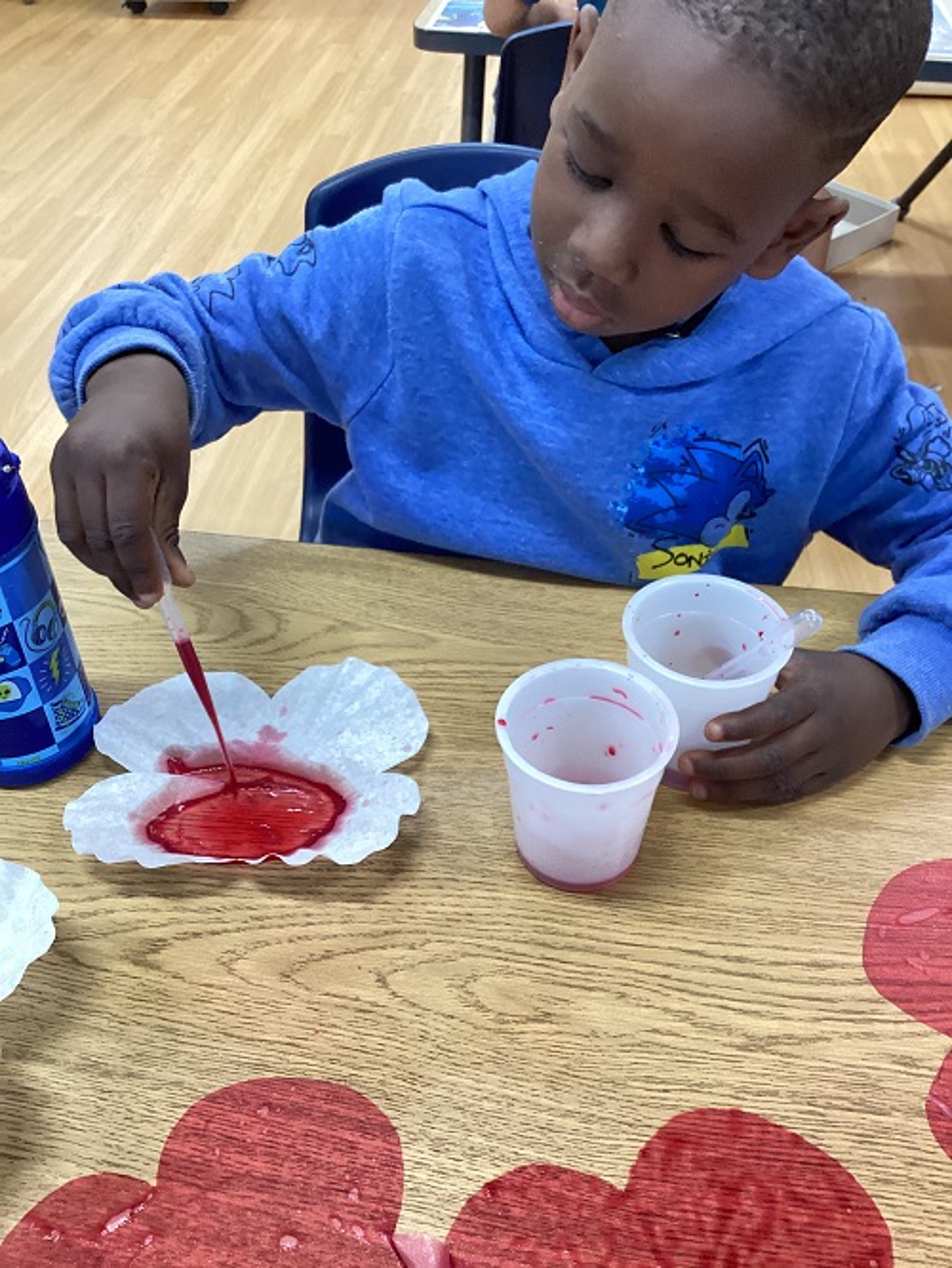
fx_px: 1136
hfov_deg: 45.5
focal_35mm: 31
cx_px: 476
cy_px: 634
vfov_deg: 58.3
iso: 250
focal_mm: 3.3
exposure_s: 1/60
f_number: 2.4
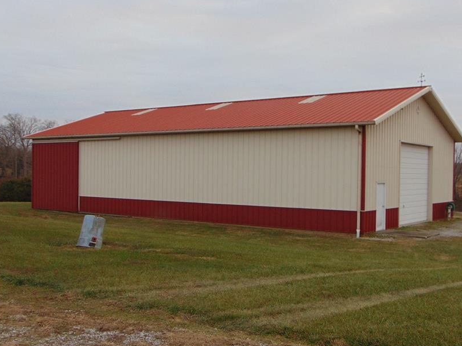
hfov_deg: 44.8
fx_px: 560
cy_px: 188
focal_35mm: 42
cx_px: 251
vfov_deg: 34.3
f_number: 3.2
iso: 100
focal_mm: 5.8
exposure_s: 1/60
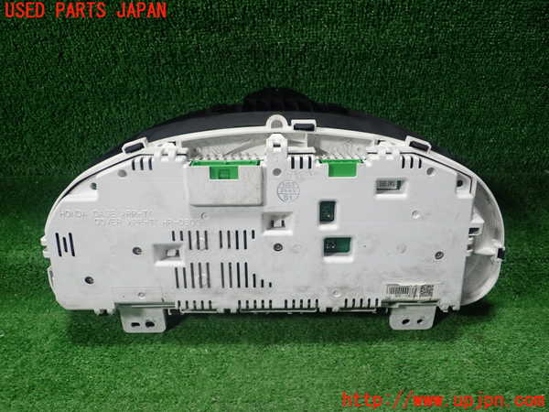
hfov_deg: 60.0
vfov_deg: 46.8
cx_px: 274
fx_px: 476
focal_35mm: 30
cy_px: 206
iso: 250
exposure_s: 1/125
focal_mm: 5.5
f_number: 2.3
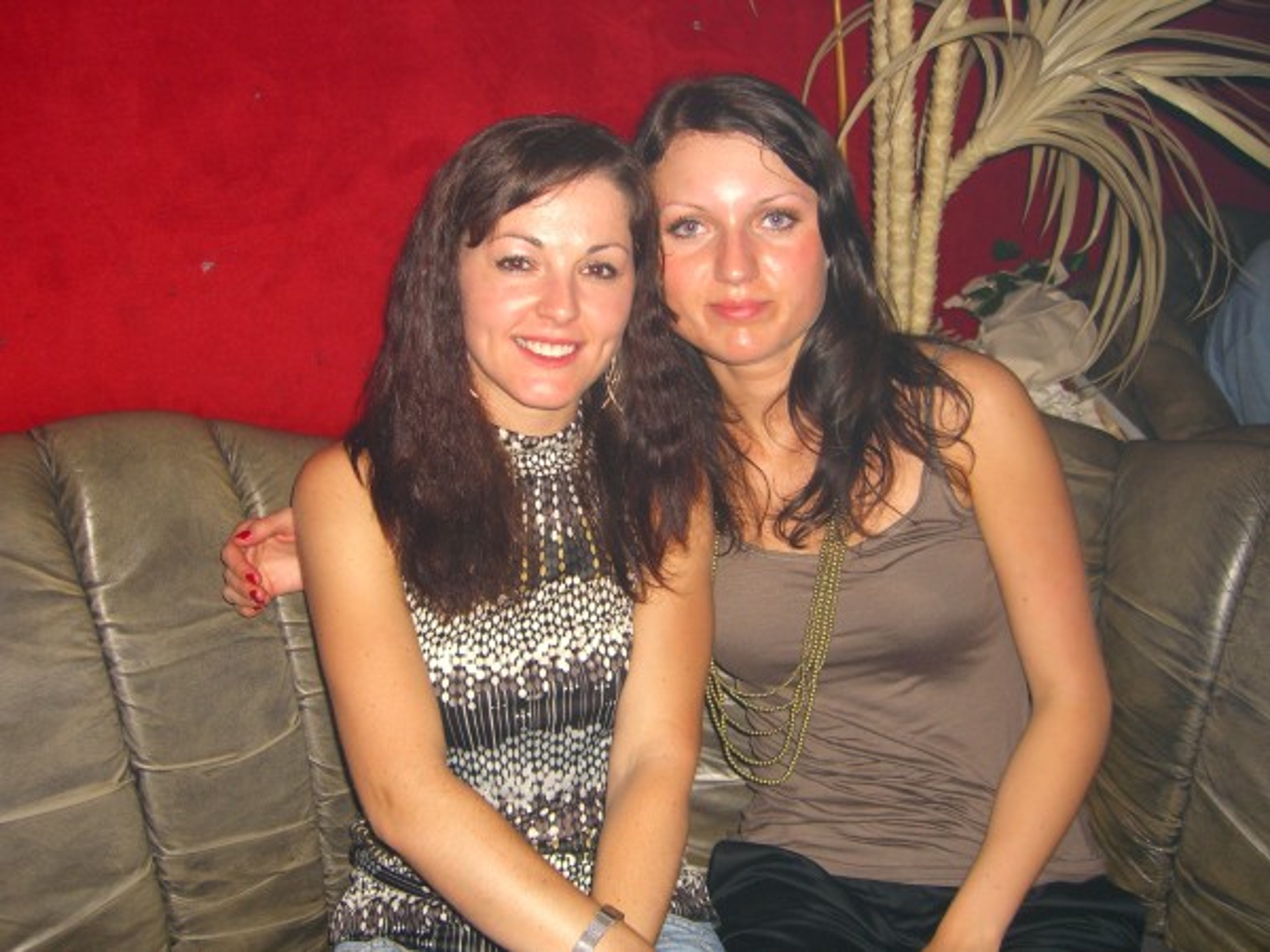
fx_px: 1394
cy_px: 476
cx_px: 635
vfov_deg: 37.7
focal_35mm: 38
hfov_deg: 49.0
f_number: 2.8
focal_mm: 7.9
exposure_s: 1/60
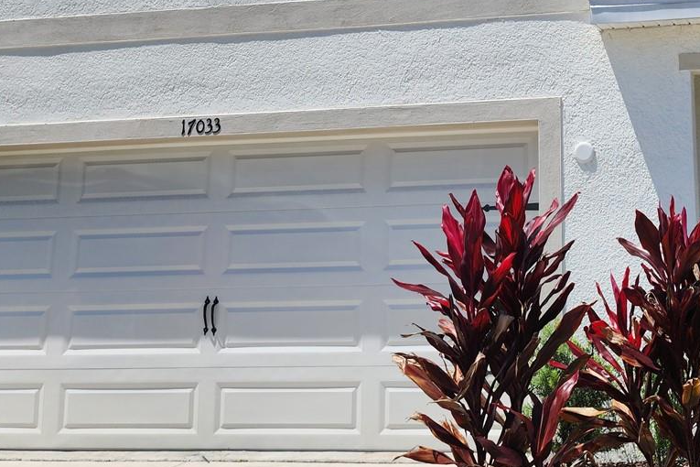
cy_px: 84
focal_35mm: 50
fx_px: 972
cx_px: 623
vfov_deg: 26.4
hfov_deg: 37.2
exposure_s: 1/1509
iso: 12
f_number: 1.8
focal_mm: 6.4
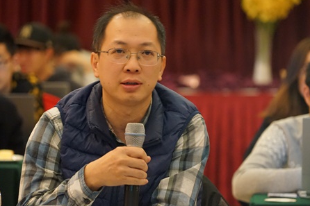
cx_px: 158
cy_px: 136
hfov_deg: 6.4
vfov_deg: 4.3
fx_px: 2780
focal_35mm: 323
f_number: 6.3
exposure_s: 1/50
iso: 6400
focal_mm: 240
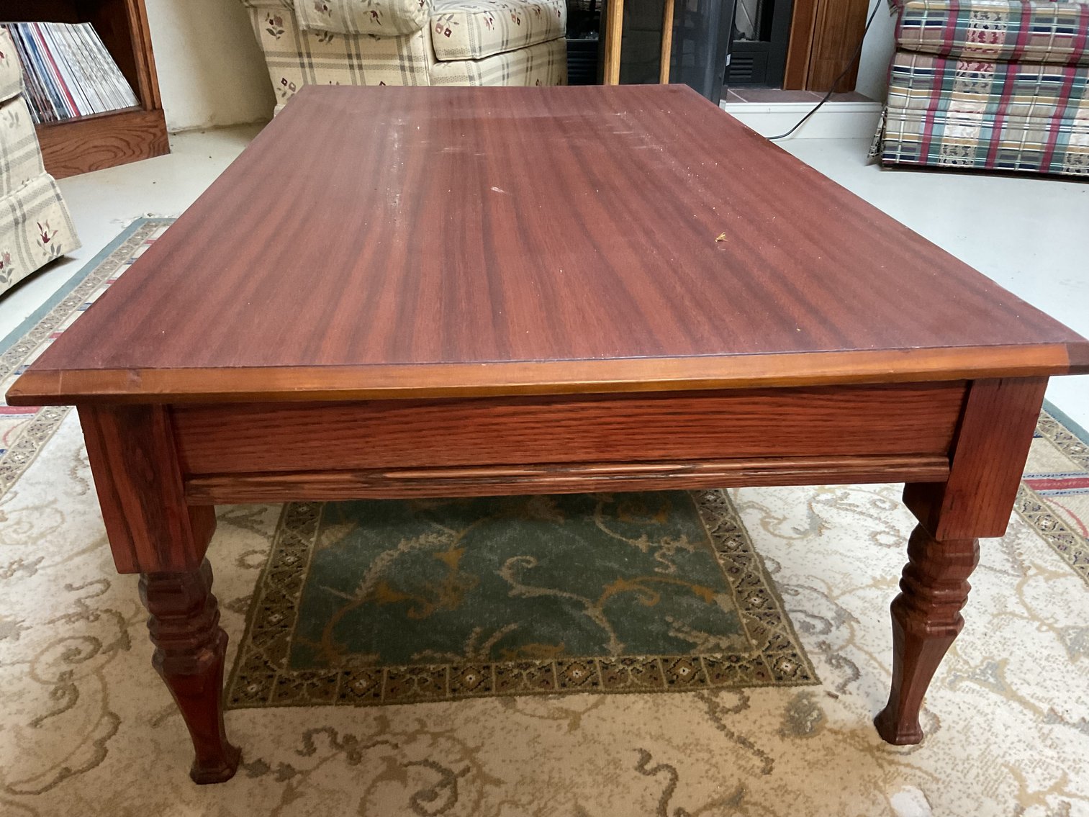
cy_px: 408
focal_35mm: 29
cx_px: 544
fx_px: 912
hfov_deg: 61.7
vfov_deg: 48.2
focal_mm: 3
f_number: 1.8
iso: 320
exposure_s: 1/30
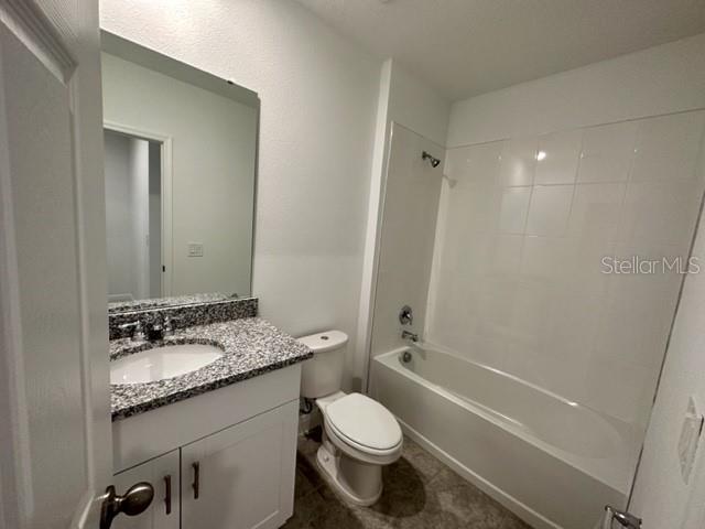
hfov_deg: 102.1
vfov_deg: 85.7
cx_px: 352
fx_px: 285
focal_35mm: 14
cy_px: 264
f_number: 2.2
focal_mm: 2.22
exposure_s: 1/120
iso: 320
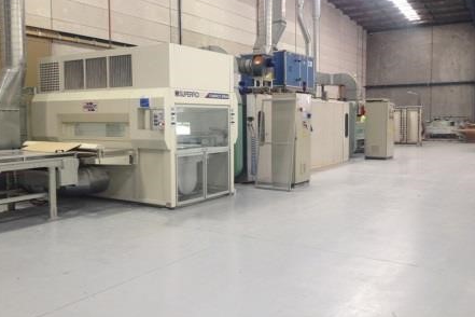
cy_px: 147
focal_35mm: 37
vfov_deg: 35.9
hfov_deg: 51.9
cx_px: 235
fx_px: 488
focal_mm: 4.28
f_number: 2.4
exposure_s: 1/20
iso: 80
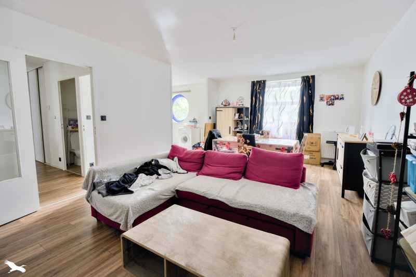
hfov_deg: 96.7
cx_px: 208
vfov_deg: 73.7
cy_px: 138
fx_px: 185
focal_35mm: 16
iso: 800
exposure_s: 1/40
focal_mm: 16
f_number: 8
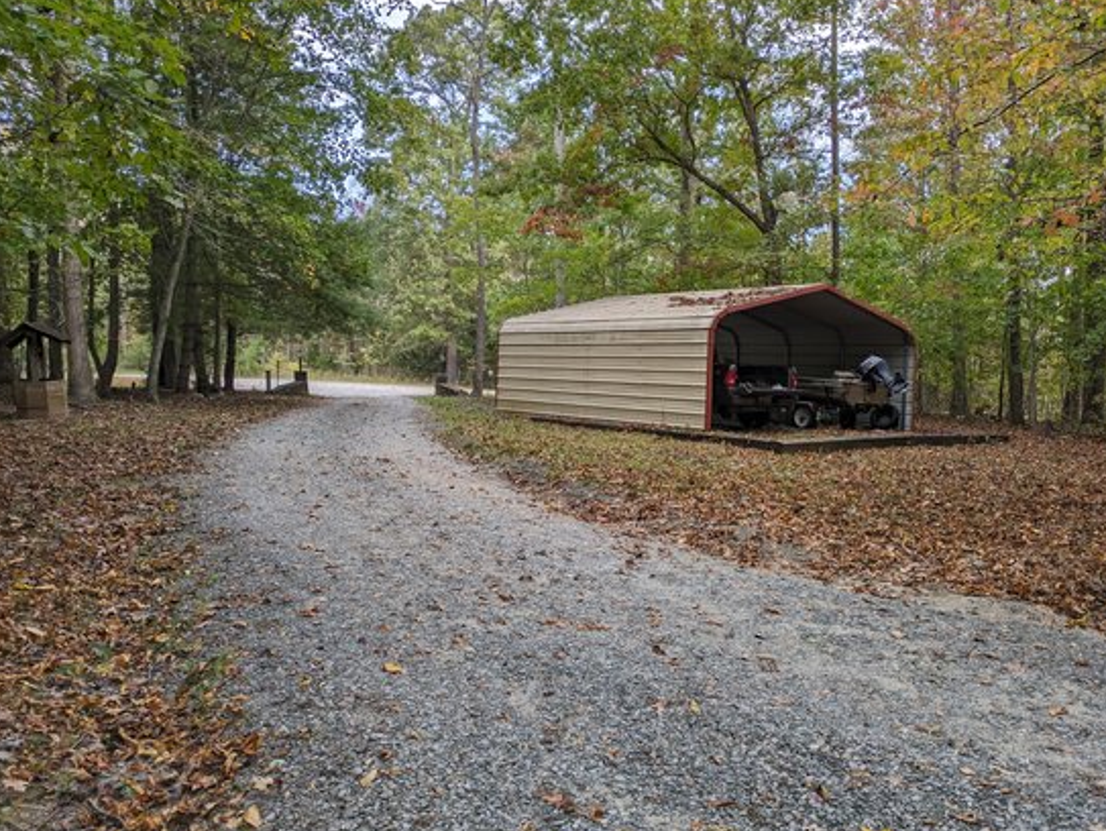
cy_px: 423
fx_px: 927
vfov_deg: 48.3
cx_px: 599
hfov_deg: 61.5
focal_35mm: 29
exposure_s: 1/274
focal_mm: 5.43
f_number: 1.89
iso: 48
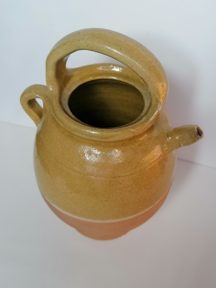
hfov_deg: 36.8
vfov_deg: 47.9
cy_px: 144
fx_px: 324
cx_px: 108
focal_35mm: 39
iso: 64
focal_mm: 4.75
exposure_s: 1/100
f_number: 1.8
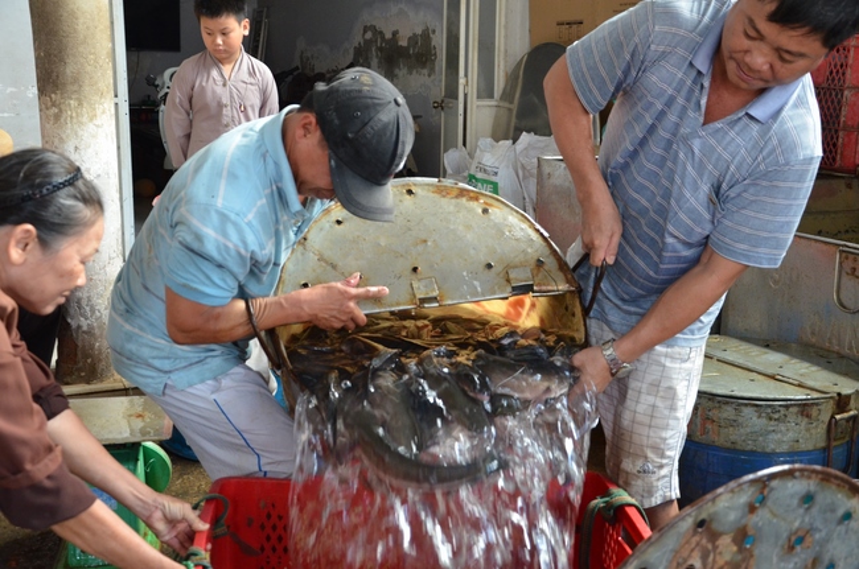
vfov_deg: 29.8
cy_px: 284
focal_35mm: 45
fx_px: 1072
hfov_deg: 43.7
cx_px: 430
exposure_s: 1/125
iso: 1600
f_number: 5.6
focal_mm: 30
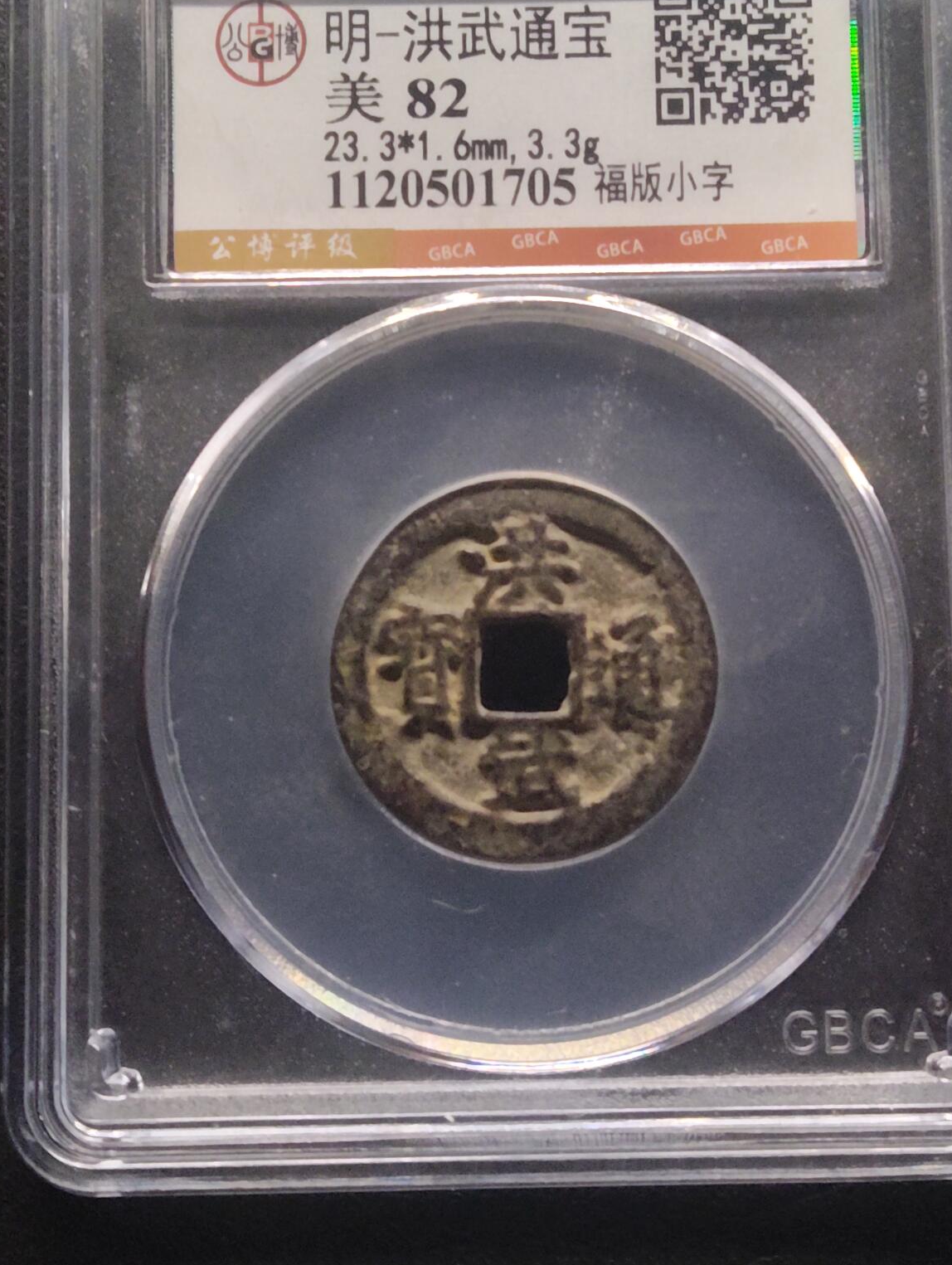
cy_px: 557
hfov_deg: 24.9
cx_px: 544
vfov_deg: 32.6
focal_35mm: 59
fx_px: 2158
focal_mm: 3.42
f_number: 2.2
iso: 500
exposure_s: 1/50
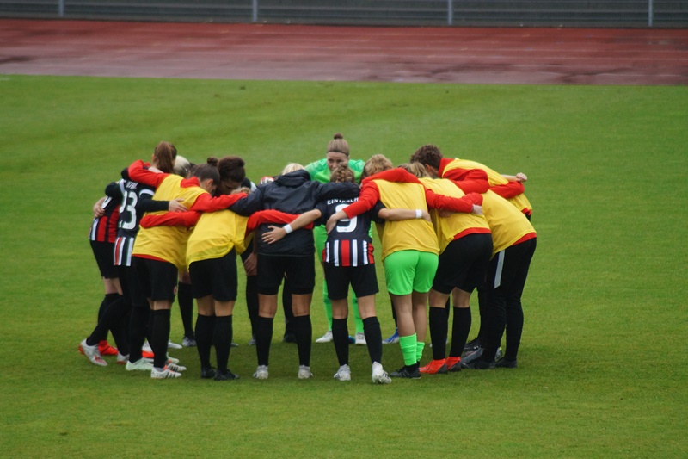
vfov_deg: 3.1
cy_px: 230
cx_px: 344
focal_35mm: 450
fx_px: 8598
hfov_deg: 4.6
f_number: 5.6
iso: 800
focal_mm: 300
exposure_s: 1/500
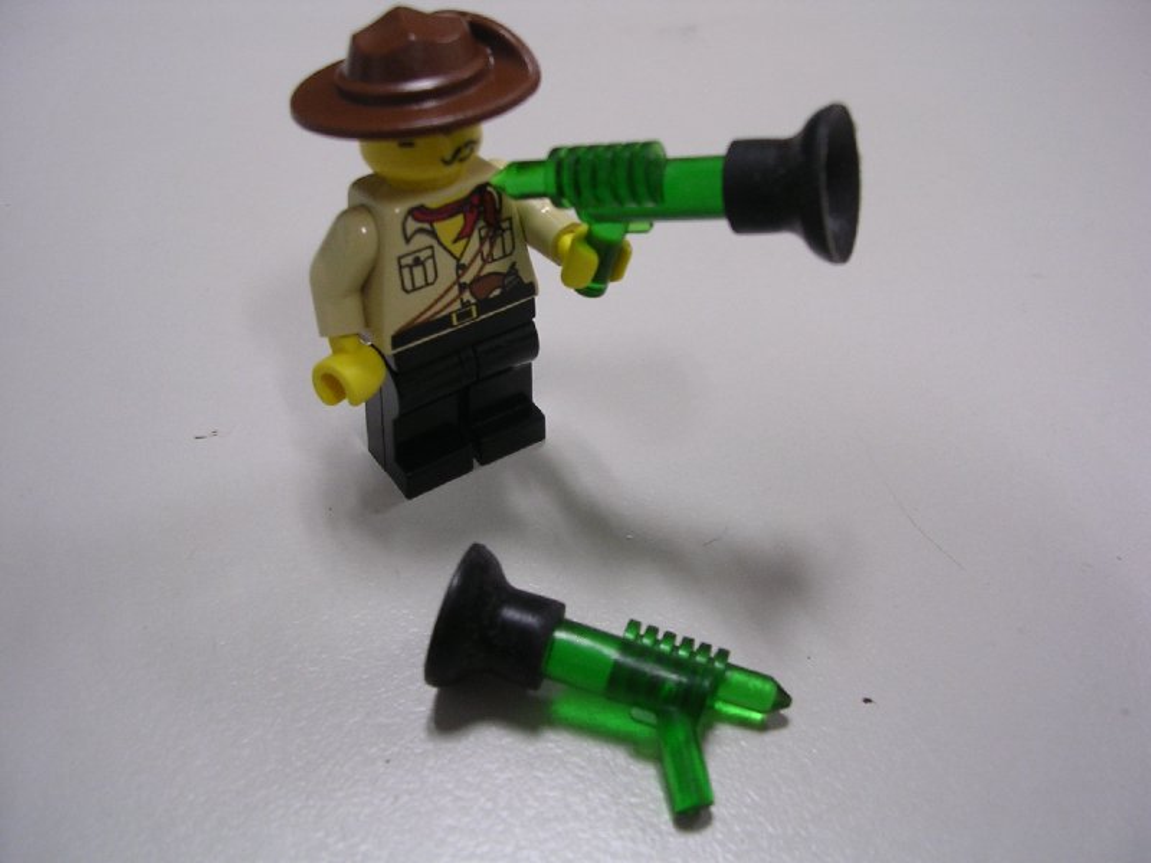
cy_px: 432
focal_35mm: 38
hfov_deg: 49.0
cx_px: 576
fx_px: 1264
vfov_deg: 37.7
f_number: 2.8
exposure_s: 1/5.4
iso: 100
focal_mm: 5.8
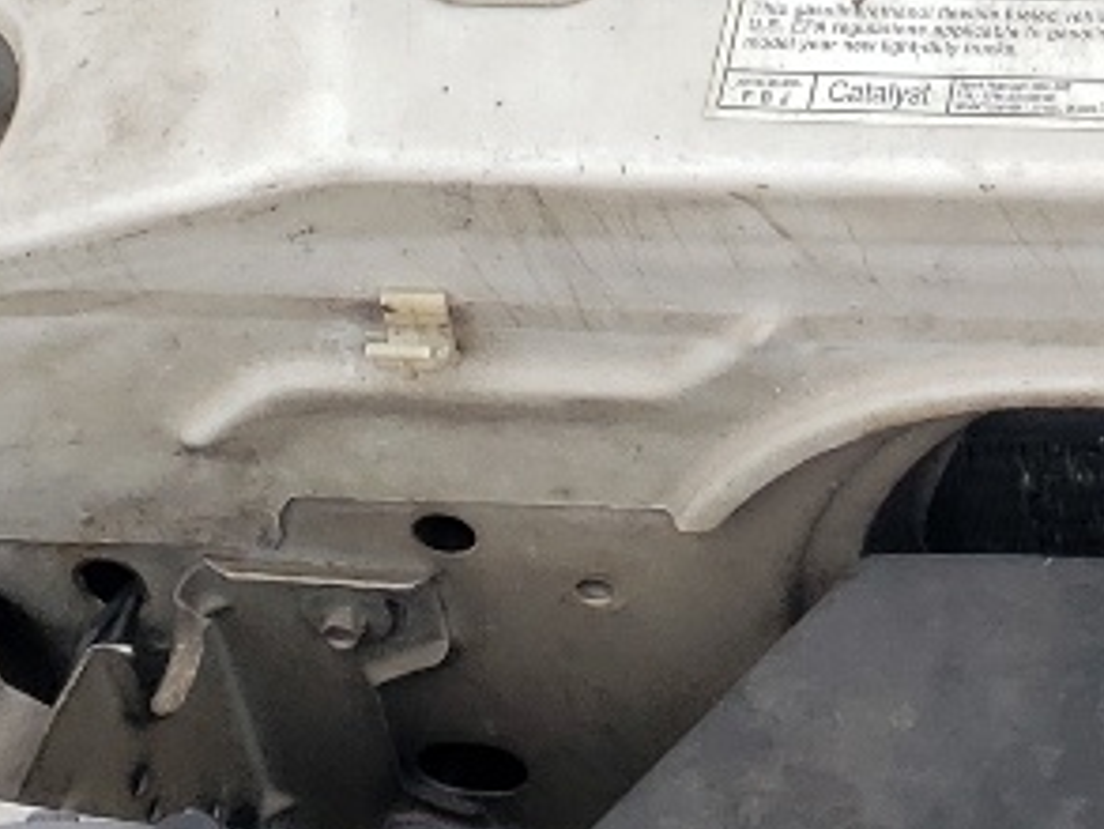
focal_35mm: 142
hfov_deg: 12.5
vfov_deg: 9.9
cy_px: -686
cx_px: 2091
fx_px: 4531
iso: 50
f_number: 1.5
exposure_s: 1/156
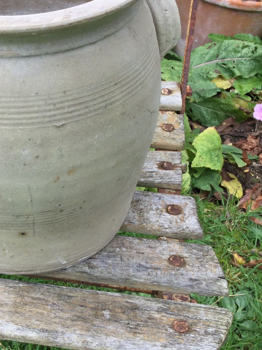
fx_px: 565
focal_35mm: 56
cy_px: 125
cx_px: 29
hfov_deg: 25.3
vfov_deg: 34.1
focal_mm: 3.3
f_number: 2.4
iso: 25
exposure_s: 1/100
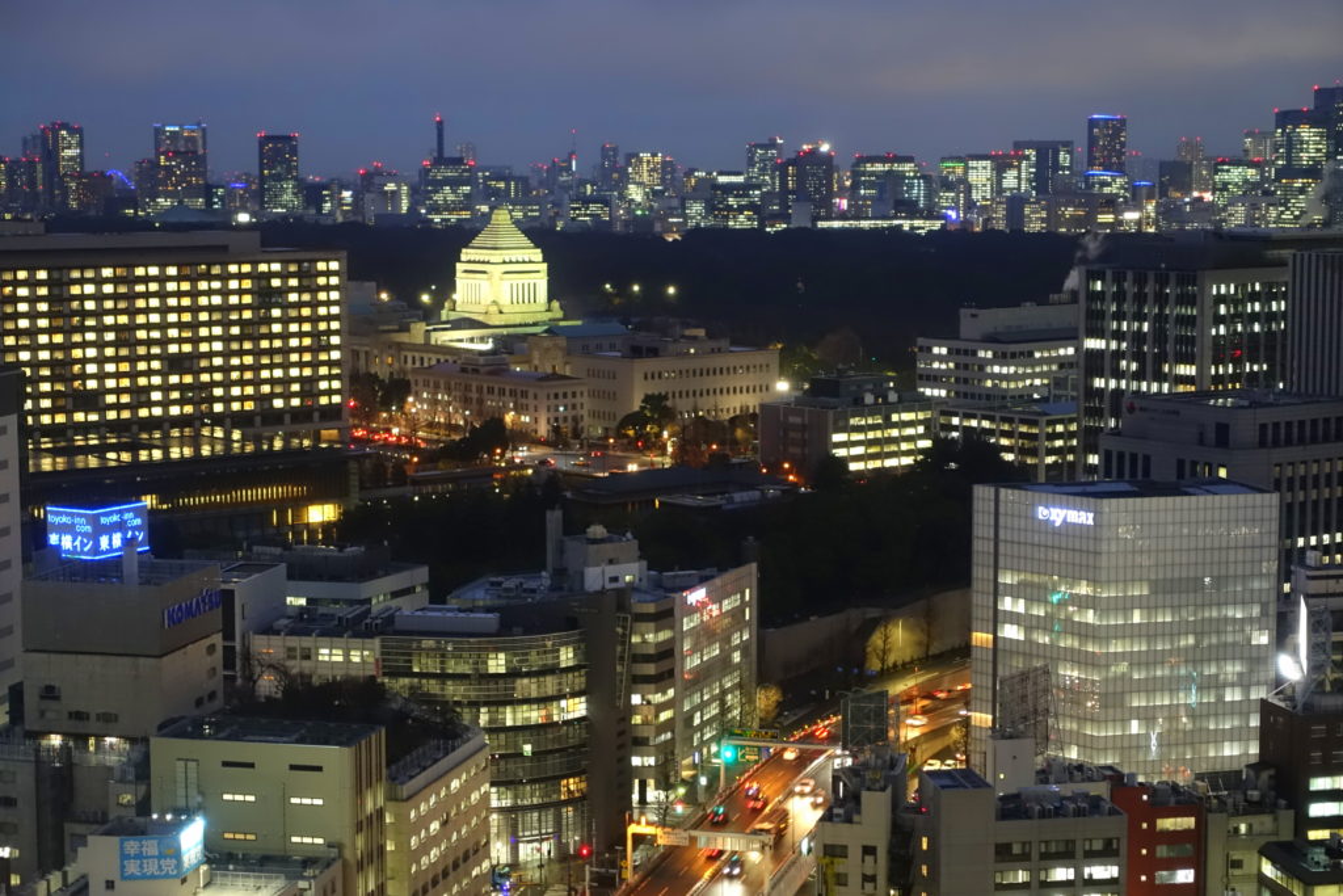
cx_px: 672
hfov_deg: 28.8
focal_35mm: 70
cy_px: 448
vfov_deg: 19.5
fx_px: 2612
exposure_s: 1/8
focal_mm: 25.7
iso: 800
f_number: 2.8
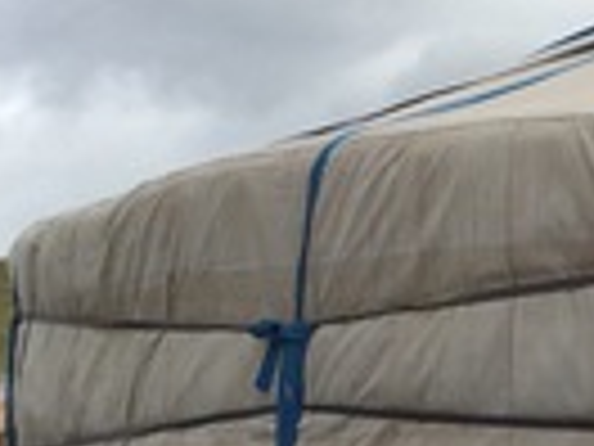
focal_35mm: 146
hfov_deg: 12.3
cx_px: 1102
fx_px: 2505
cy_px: 401
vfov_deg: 10.1
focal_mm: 4.12
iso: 32
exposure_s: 1/1866
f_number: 2.2
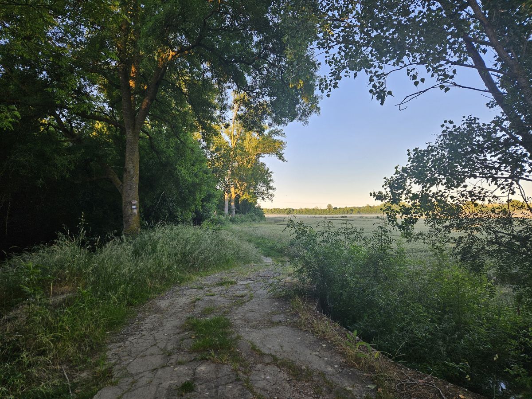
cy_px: 200
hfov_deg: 73.9
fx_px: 353
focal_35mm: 23
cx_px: 266
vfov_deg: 58.9
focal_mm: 5.4
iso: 25
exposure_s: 1/193
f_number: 1.8
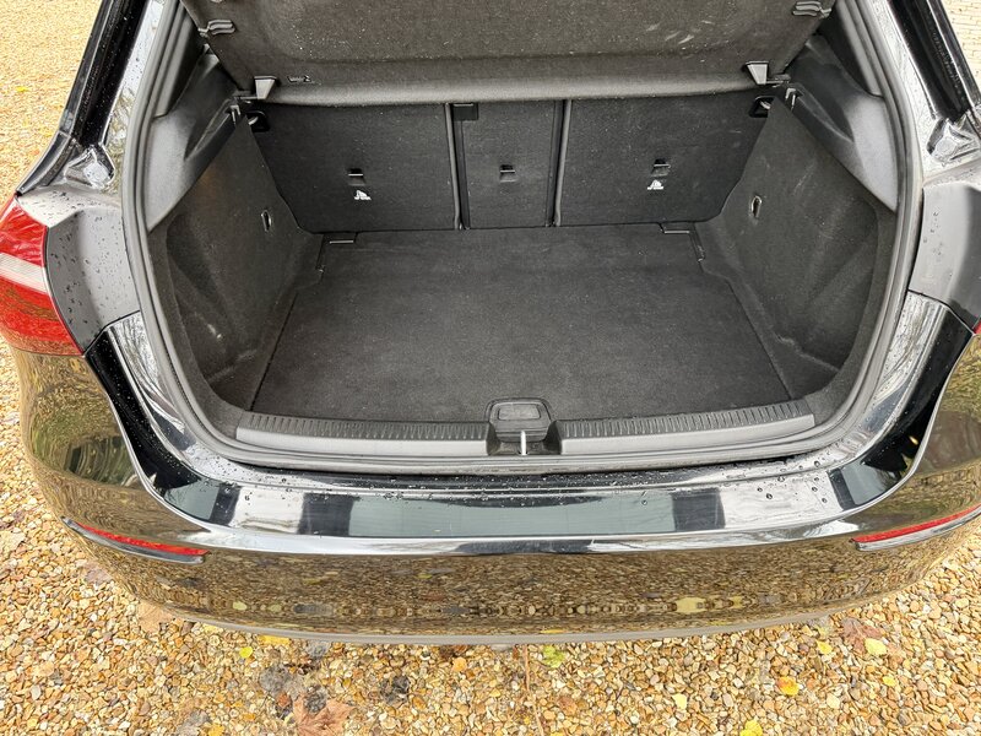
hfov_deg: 71.6
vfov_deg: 56.8
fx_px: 680
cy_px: 368
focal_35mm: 24
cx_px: 490
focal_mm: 6.76
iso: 200
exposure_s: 1/72
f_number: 1.78
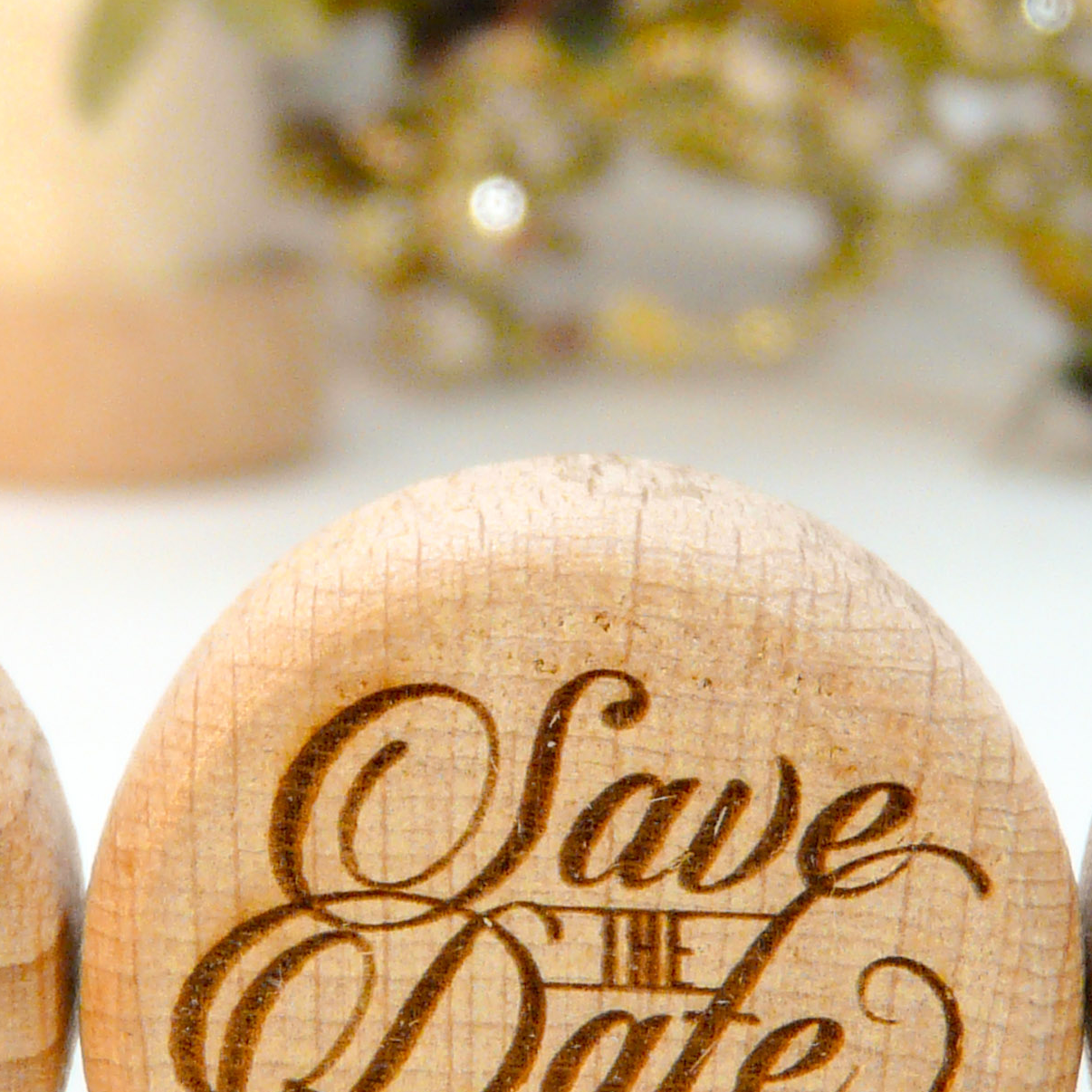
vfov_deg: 15.8
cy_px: 830
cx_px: 612
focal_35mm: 110
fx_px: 3926
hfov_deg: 15.8
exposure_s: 1/100
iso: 100
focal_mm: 7.5
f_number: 3.2
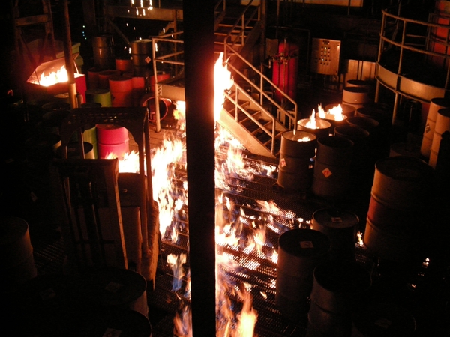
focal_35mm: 37
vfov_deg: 38.7
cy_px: 168
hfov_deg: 50.1
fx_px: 481
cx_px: 225
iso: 800
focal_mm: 7.9
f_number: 2.8
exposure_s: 1/23.6
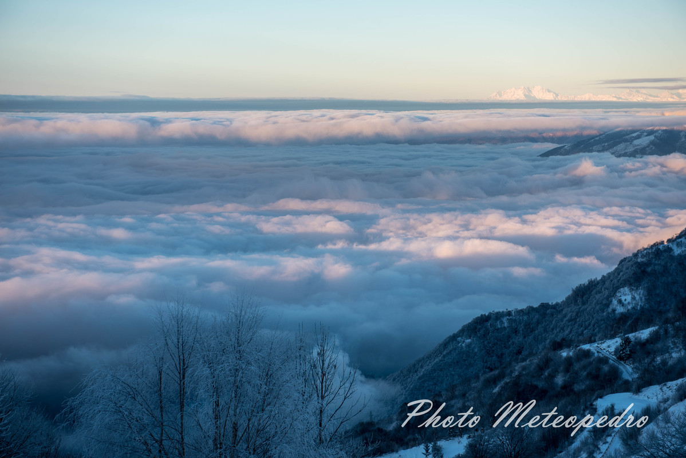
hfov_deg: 28.8
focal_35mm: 70
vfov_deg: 19.5
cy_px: 229
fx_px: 1334
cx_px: 343
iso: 100
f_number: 4.5
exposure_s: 1/320
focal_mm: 70
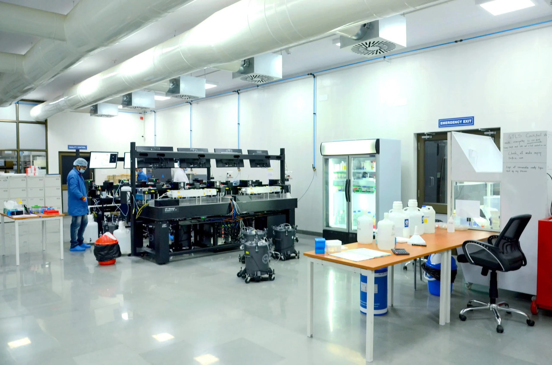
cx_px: 276
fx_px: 413
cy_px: 182
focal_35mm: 27
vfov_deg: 47.7
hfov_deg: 67.5
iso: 1000
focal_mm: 18
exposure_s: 1/60
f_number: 4.5
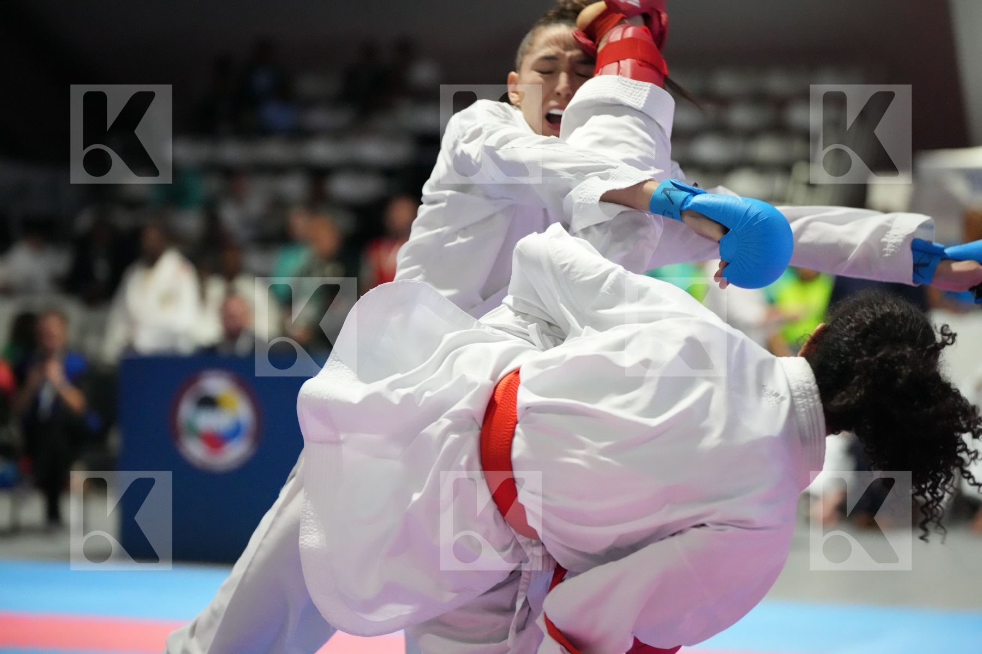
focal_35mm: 109
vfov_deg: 12.6
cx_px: 491
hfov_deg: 18.8
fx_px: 2973
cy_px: 327
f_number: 2.8
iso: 12800
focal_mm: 109
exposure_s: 1/800
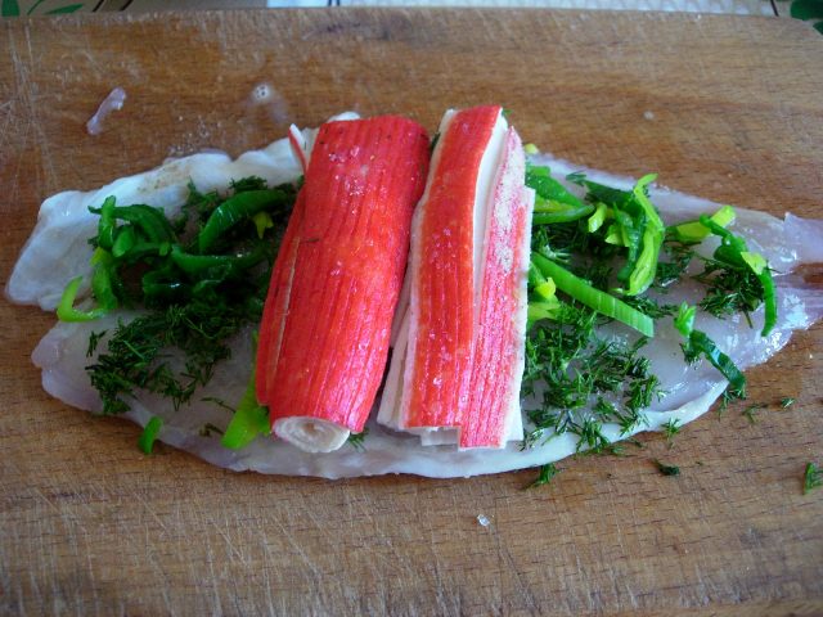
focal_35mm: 38
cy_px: 308
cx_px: 412
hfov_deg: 49.0
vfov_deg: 37.7
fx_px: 903
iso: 200
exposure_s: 1/27.6
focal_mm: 7.8
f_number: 2.8
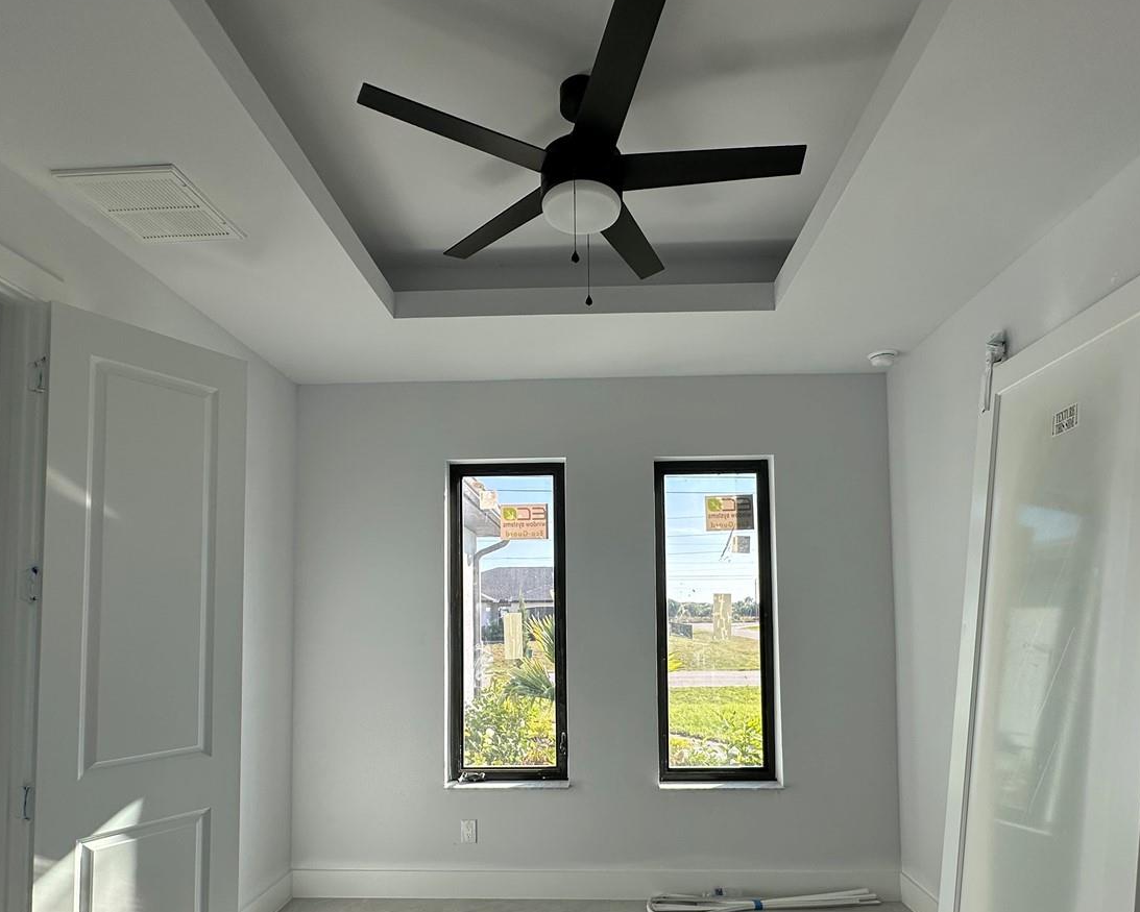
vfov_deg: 66.9
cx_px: 577
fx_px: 675
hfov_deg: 80.4
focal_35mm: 20
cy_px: 577
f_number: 2.2
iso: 40
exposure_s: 1/205
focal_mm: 2.22
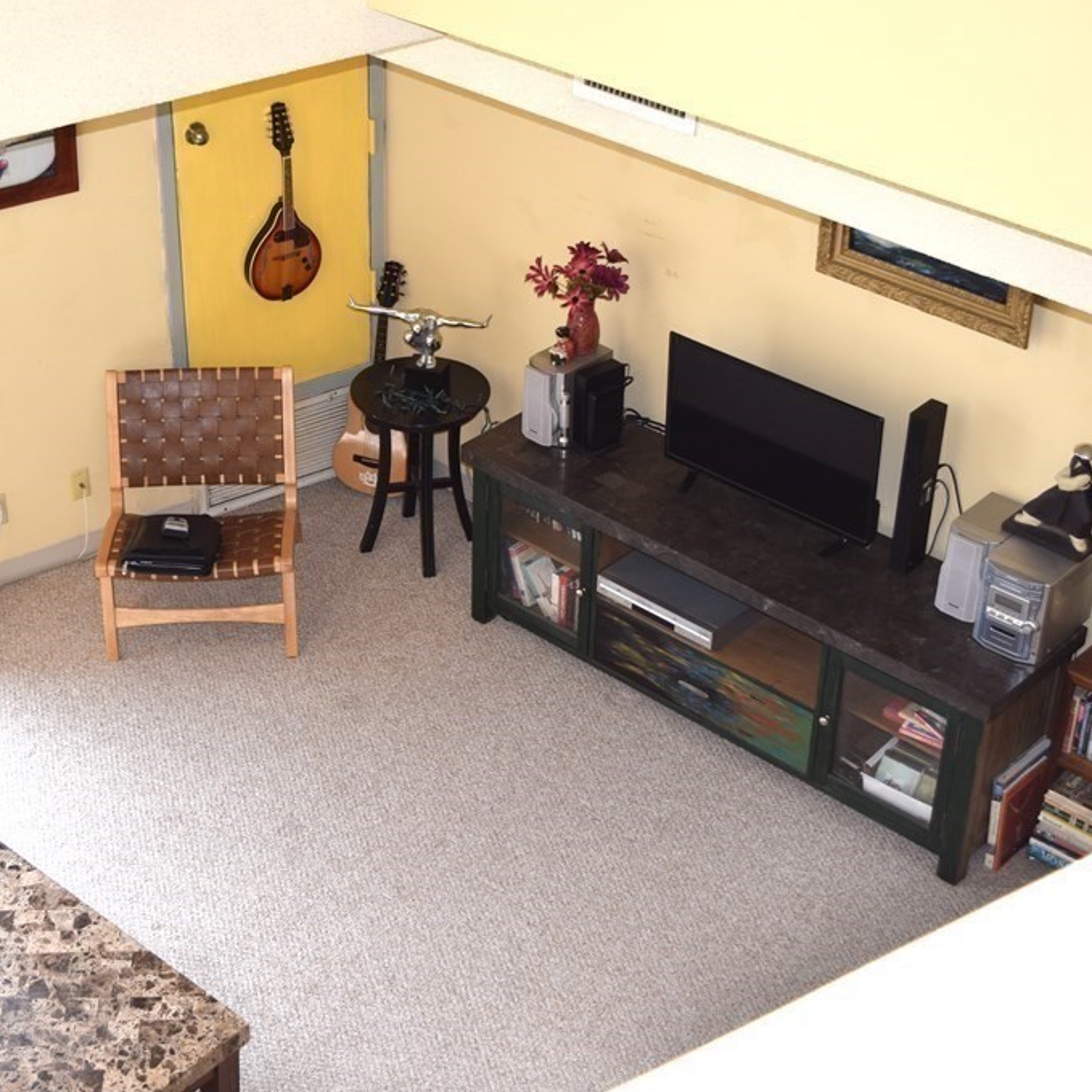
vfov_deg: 28.8
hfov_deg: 28.5
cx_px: 346
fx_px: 2129
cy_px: 546
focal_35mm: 60
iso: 280
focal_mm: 31
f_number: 5.6
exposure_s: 1/125
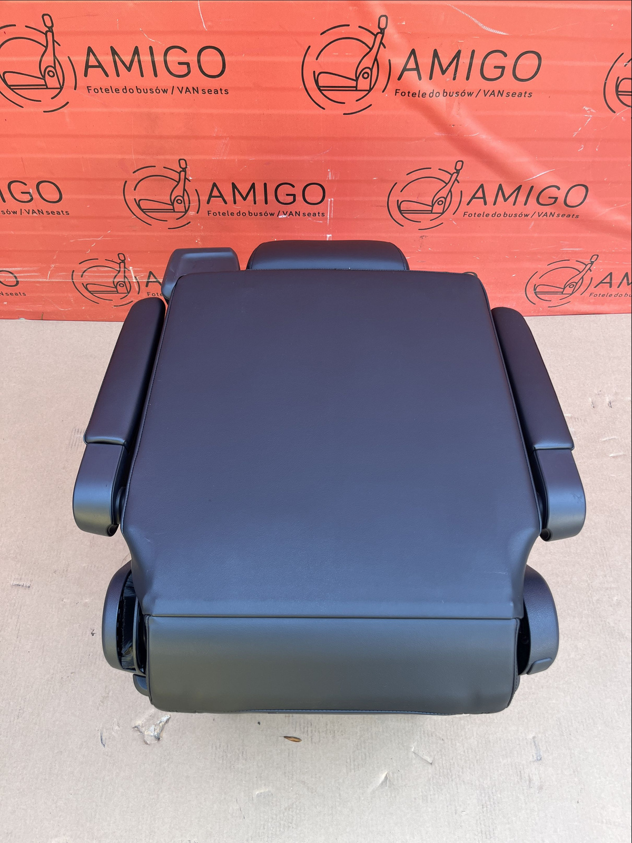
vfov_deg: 67.3
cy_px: 422
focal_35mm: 26
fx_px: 633
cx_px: 316
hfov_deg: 53.1
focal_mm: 5.1
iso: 50
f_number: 1.6
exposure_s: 1/121
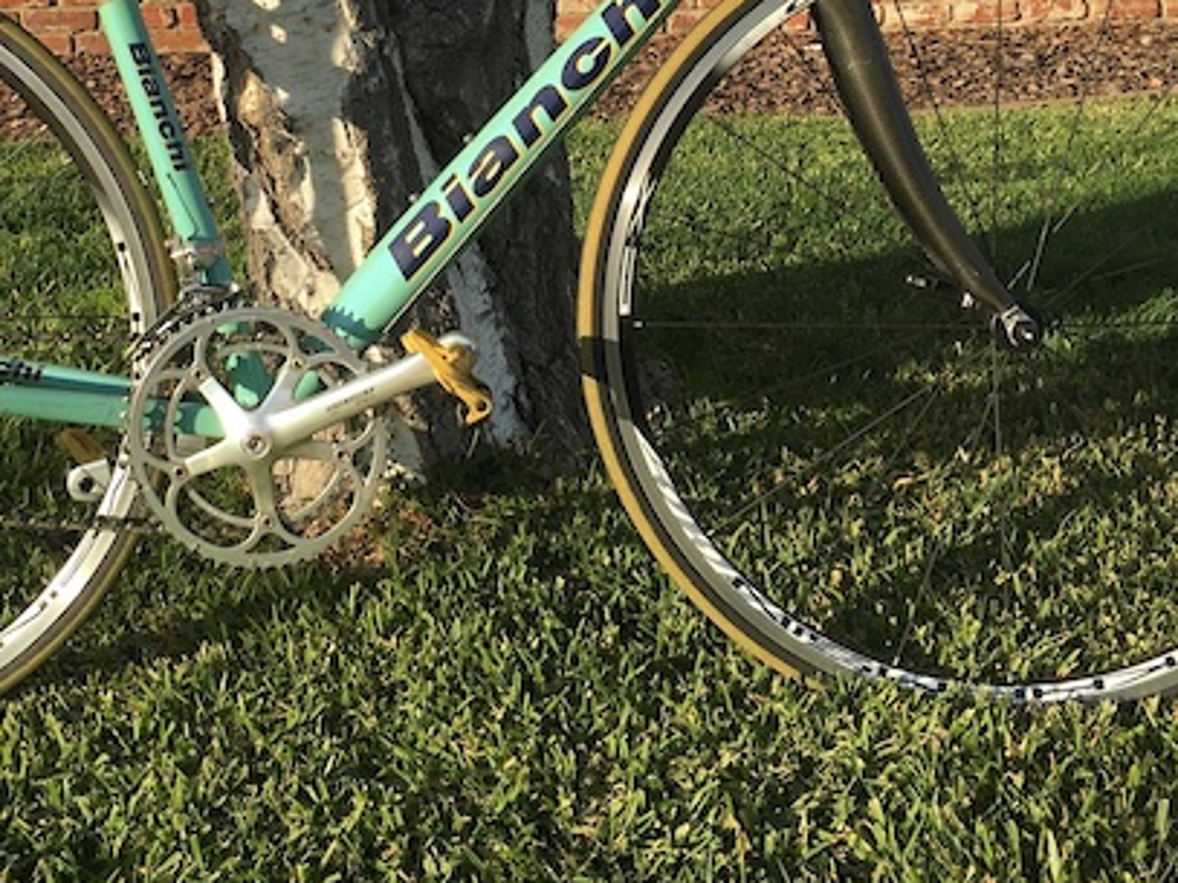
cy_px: 75
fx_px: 1939
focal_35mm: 57
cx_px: 385
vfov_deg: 24.8
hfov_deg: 33.5
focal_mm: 4.15
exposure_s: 1/818
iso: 25
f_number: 2.2
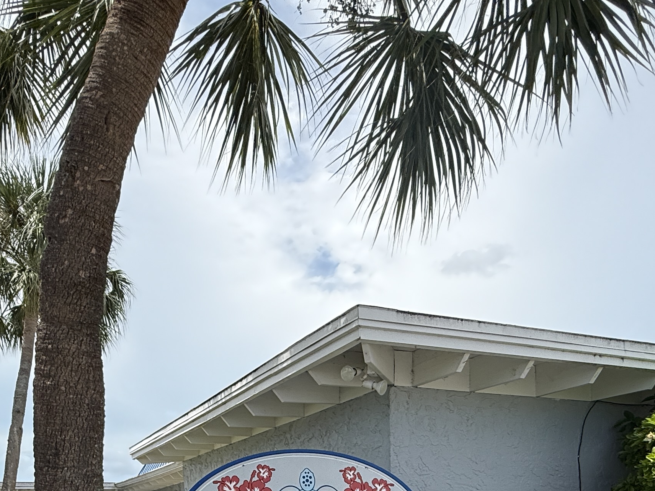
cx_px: 258
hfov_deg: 54.9
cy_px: 550
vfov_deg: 36.0
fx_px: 624
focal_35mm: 33
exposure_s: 1/1745
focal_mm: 2.22
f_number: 2.2
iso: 64
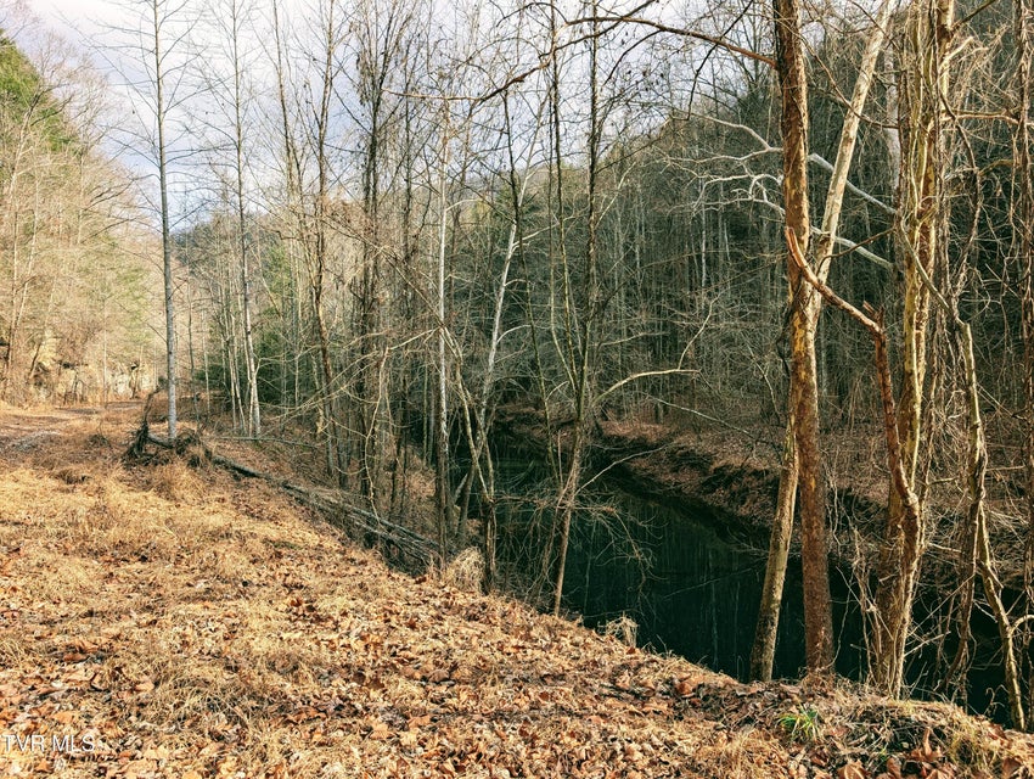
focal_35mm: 24
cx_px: 517
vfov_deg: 56.9
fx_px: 718
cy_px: 390
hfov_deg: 71.5
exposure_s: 1/425
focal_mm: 6.9
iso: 18
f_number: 1.68
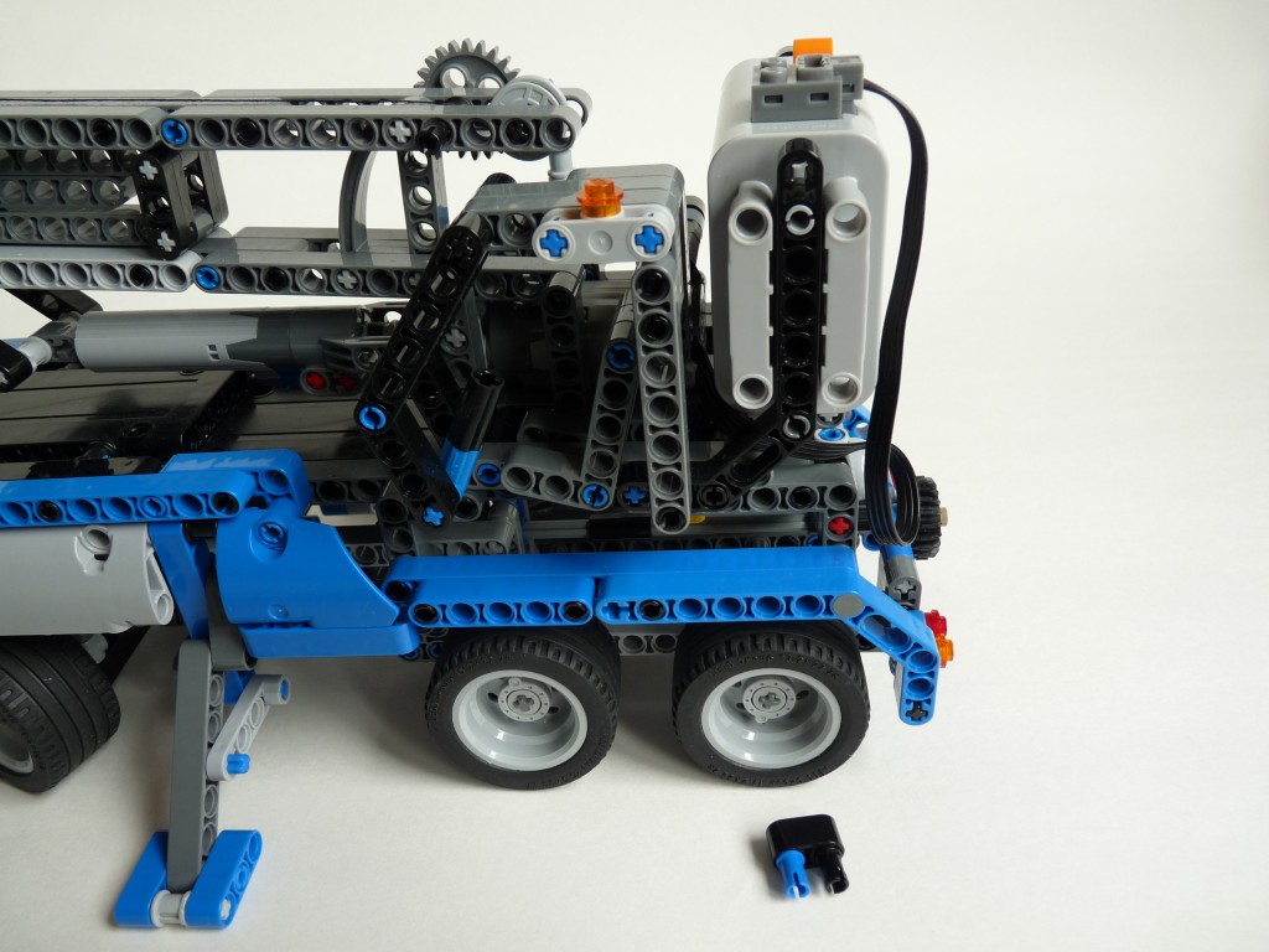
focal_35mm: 27
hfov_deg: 65.3
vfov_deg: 51.4
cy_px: 476
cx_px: 634
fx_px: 990
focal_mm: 4.8
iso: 100
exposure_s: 1/50
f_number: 2.8
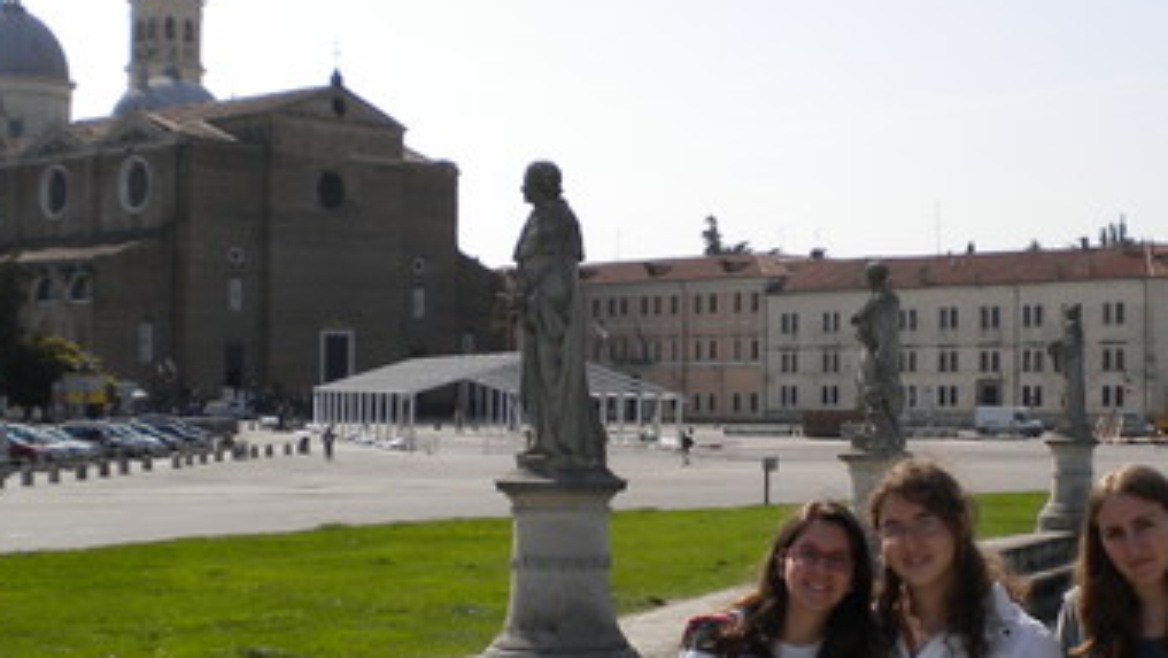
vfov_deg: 16.7
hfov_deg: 29.0
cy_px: 448
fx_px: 2231
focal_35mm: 72
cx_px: 837
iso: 80
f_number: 4.6
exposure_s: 1/860
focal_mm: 6.3
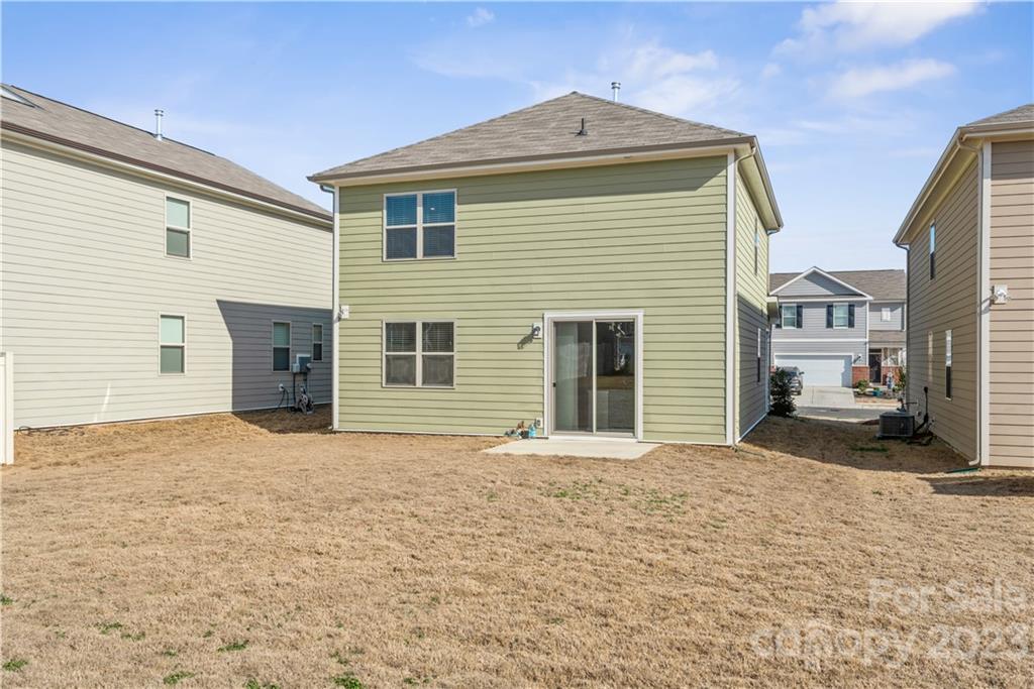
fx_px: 804
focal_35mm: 28
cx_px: 517
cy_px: 344
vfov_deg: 46.4
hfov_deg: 65.5
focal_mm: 28
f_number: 11
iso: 100
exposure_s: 1/200
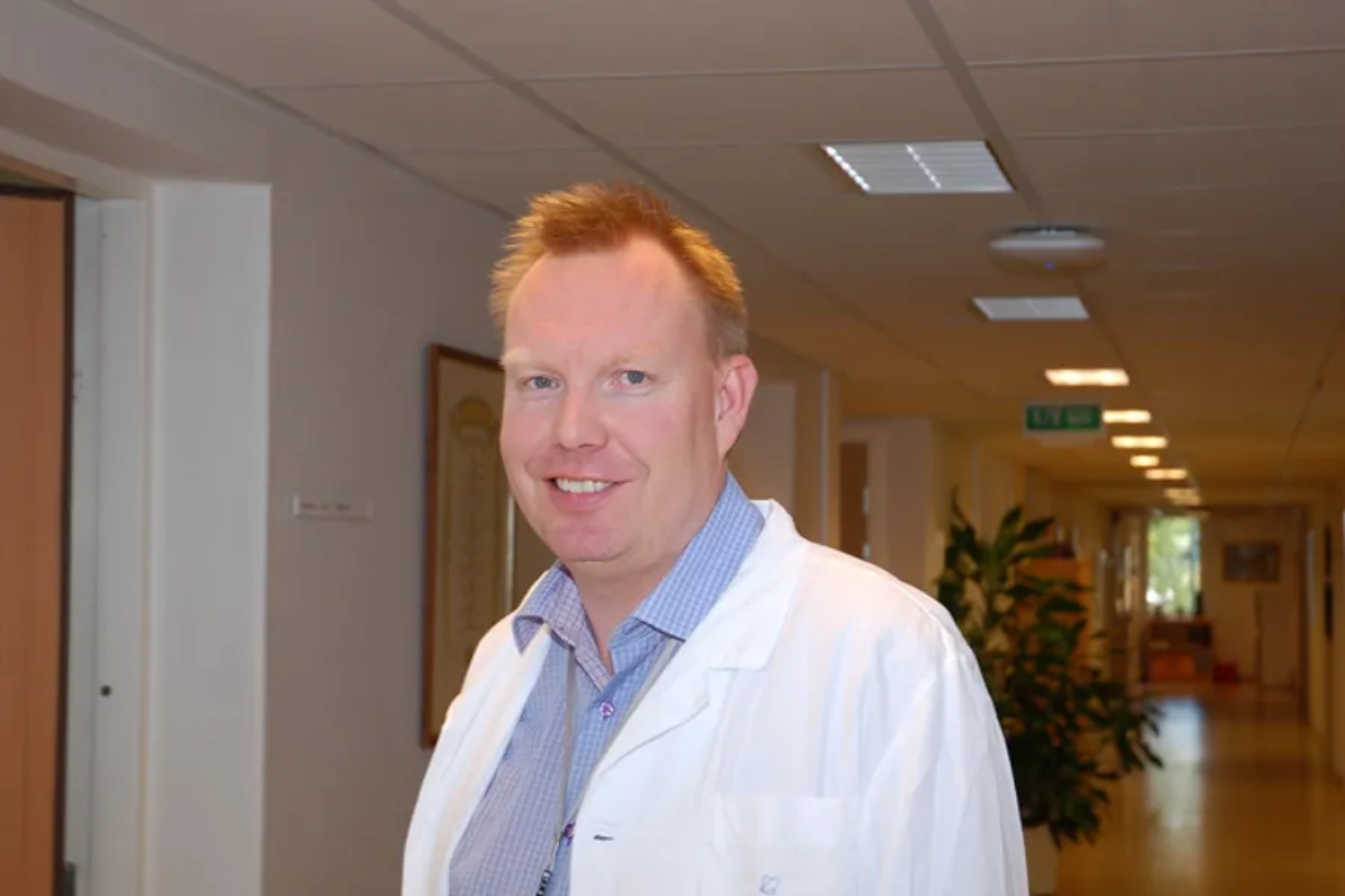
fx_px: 2466
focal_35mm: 66
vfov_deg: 20.6
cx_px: 672
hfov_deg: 30.5
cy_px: 448
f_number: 4.5
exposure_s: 1/60
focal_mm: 44
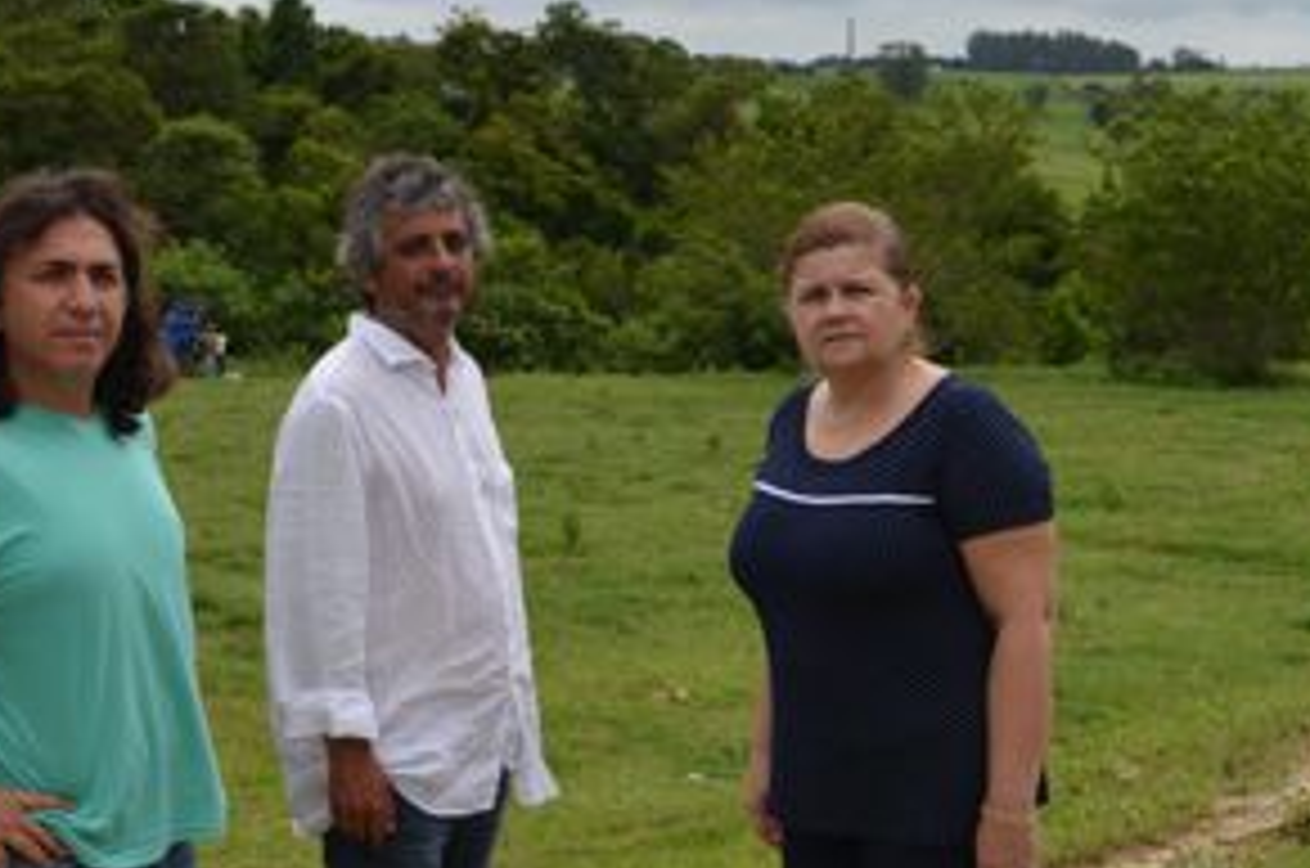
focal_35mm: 66
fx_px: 2398
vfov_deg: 20.5
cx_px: 437
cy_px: 576
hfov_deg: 30.3
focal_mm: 20
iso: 140
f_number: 8
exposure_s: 1/250
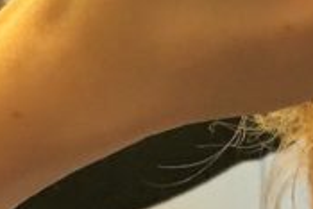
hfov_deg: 10.9
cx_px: 562
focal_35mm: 176
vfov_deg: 7.8
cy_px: 139
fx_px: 1531
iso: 200
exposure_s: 1/33
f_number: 2.2
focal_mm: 4.15
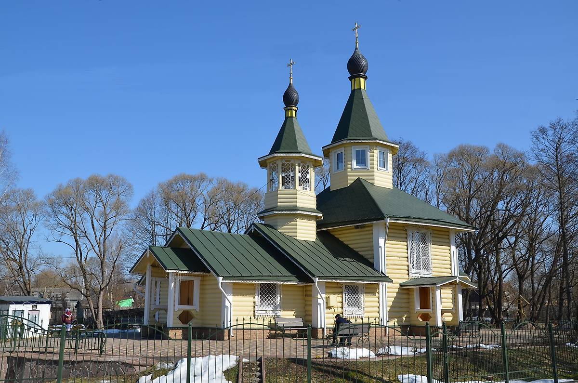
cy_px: 192
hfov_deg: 53.2
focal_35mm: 36
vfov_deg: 36.7
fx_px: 577
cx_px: 289
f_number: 9
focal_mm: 24
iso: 100
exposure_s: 1/320
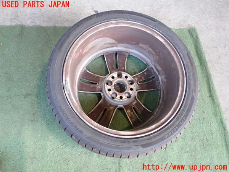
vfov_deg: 46.8
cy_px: 86
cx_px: 114
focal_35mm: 30
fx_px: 198
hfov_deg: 60.0
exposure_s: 1/160
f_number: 2.3
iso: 800
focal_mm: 5.4
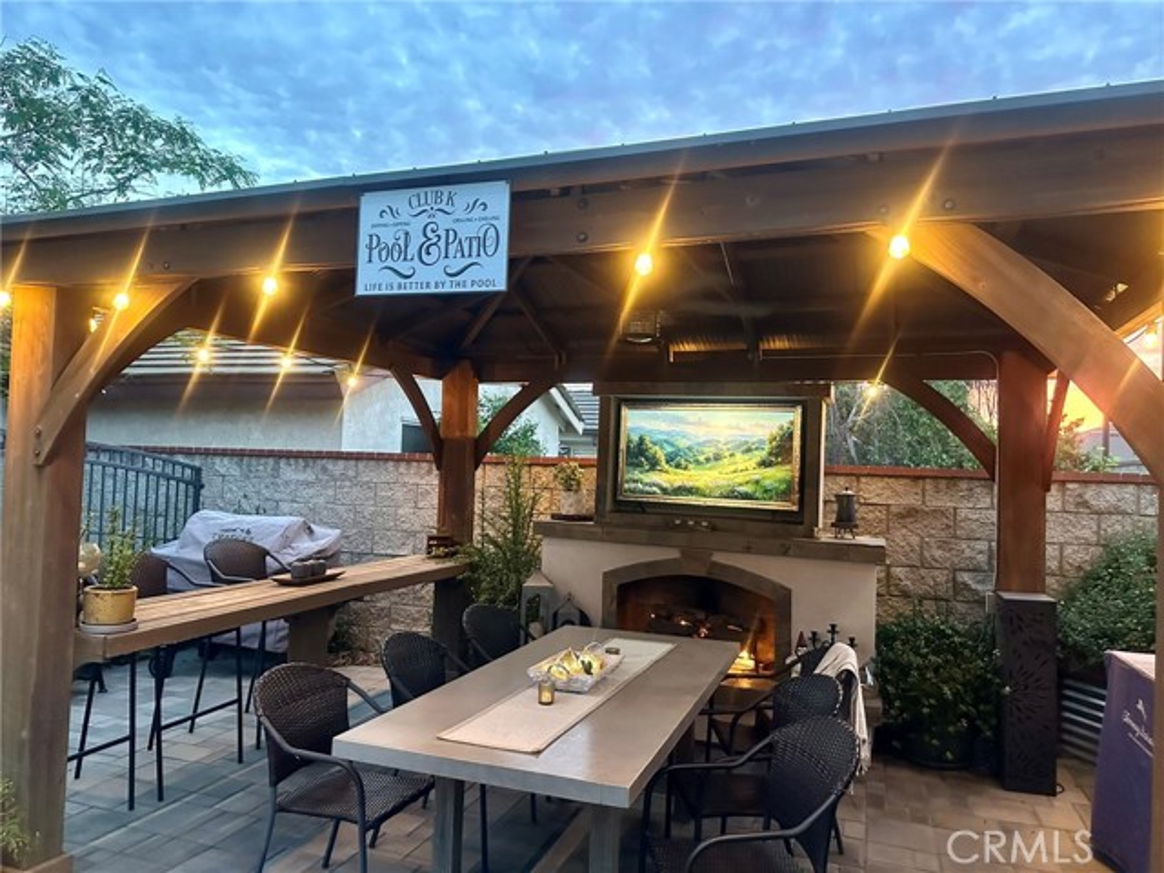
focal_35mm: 24
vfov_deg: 56.8
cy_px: 436
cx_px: 582
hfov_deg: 71.6
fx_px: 807
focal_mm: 6.86
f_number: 1.78
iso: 1000
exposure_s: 1/40
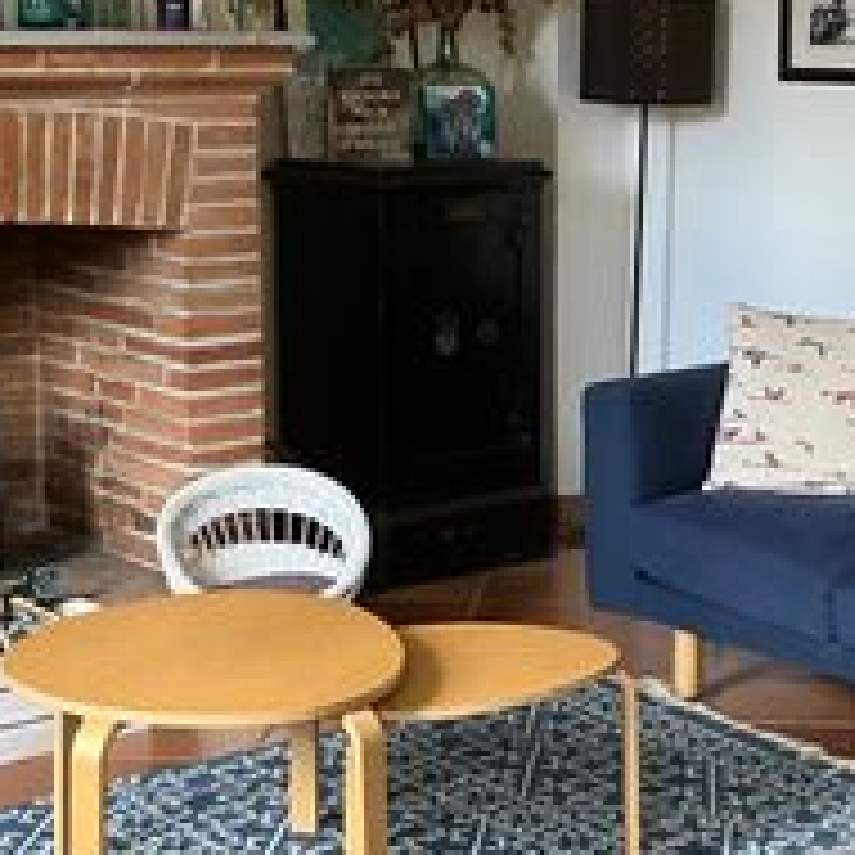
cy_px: 306
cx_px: 576
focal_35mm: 78
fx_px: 2180
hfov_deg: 22.1
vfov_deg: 22.1
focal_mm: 3.99
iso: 160
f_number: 1.8
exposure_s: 1/60
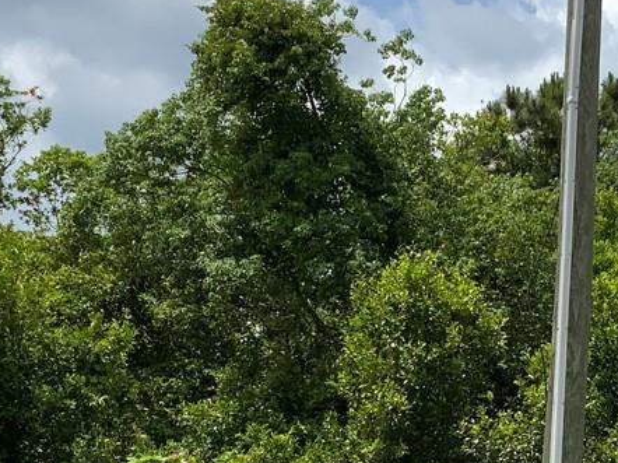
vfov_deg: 14.0
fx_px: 1874
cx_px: 492
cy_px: 378
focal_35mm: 105
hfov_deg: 18.6
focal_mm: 3
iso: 16
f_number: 1.8
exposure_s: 1/2801
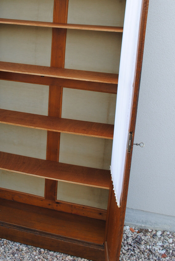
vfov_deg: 38.5
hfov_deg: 26.2
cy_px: 97
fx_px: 370
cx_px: 42
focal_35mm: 51
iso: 160
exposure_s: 1/125
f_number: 5.6
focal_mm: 20
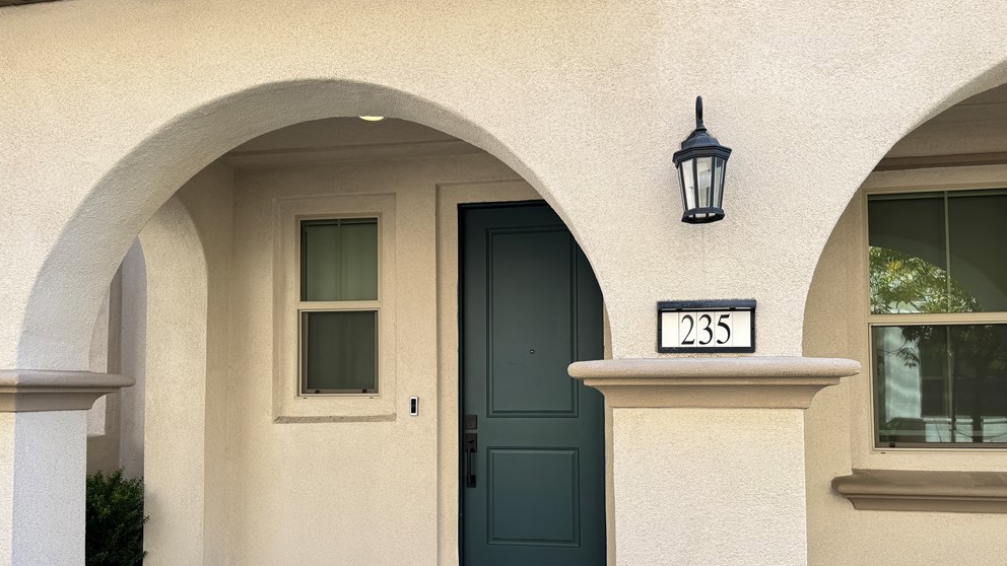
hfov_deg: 69.9
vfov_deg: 42.5
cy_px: 360
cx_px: 510
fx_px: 721
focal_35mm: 27
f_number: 1.78
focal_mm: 6.76
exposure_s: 1/531
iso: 80
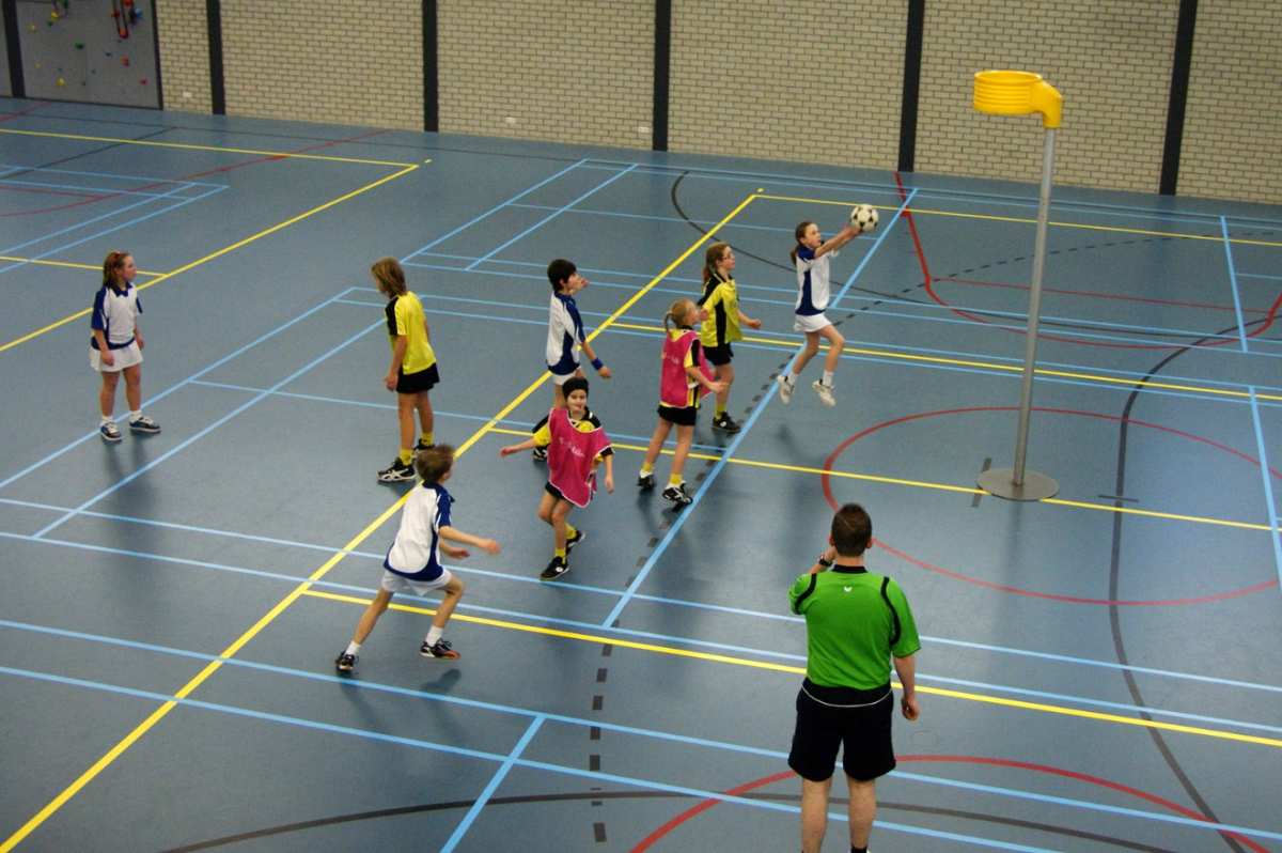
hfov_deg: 57.3
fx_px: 1174
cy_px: 426
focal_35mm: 33
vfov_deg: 39.9
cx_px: 641
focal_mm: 22
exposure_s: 1/160
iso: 800
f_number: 4
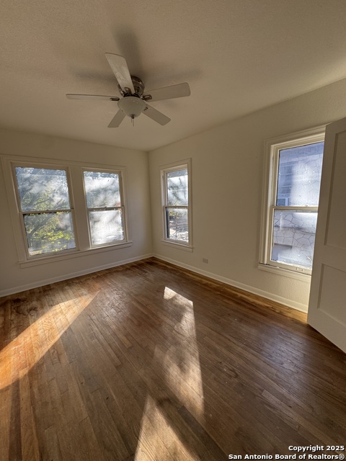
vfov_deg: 102.1
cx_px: 173
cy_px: 230
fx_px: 187
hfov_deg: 85.7
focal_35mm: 14
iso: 40
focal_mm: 2.22
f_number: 2.2
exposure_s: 1/121
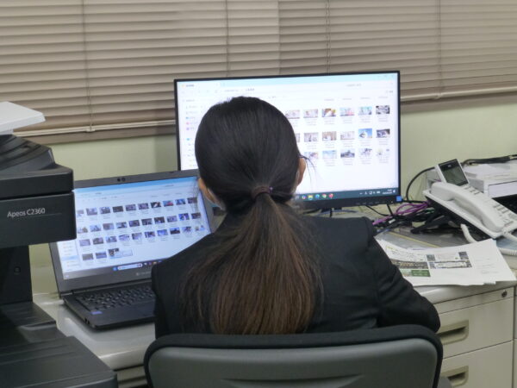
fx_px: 971
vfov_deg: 22.6
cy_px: 194
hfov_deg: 29.8
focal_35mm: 65
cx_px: 258
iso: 400
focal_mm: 11
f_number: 4.8
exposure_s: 1/15
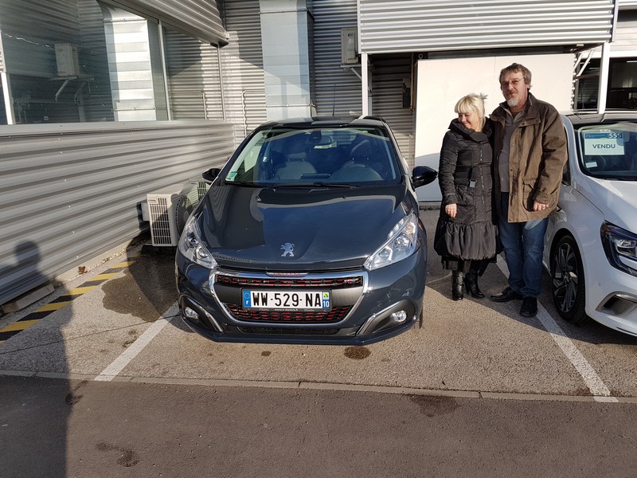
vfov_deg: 53.1
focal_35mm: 26
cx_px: 318
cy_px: 239
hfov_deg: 67.3
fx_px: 478
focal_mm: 4.2
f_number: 1.7
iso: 40
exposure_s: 1/2104
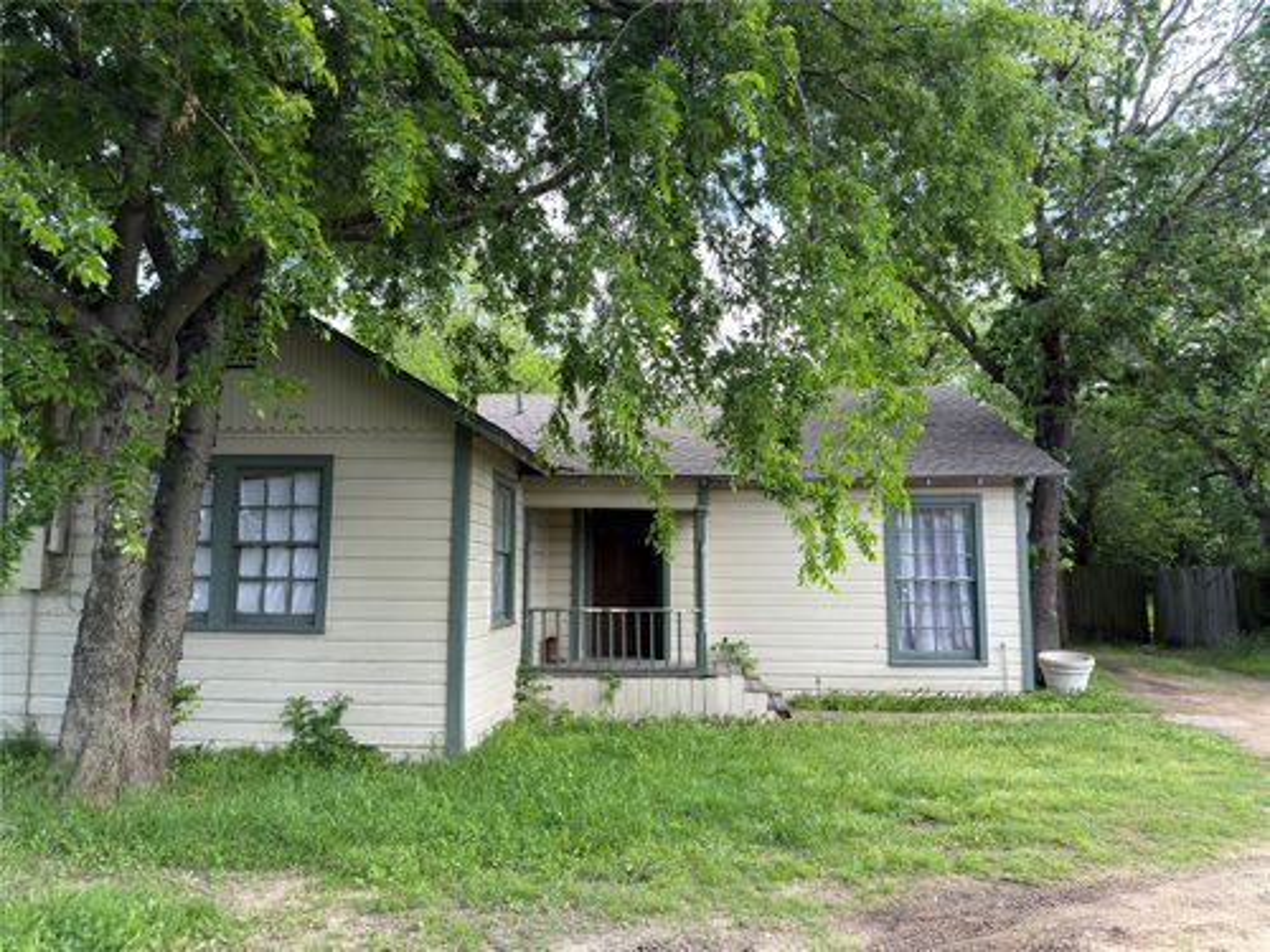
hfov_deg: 71.6
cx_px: 635
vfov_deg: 56.8
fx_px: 881
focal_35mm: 24
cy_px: 476
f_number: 1.78
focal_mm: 6.76
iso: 100
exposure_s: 1/838
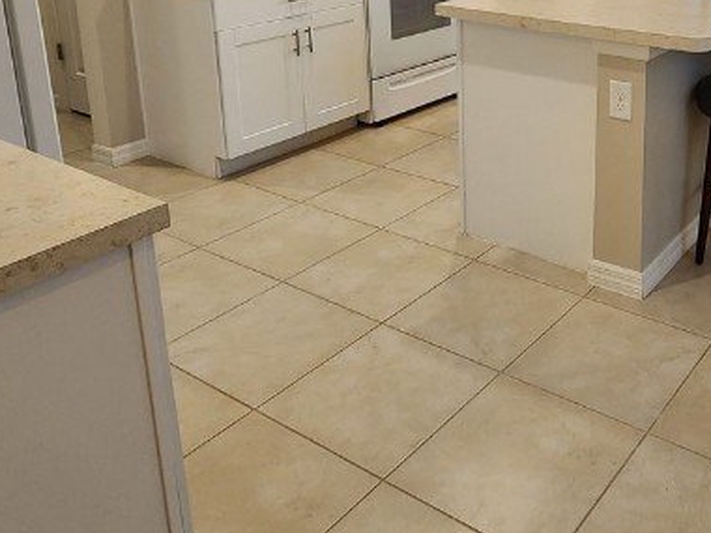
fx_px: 719
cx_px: 588
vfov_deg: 37.7
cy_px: 41
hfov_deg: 49.0
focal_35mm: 35
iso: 200
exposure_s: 1/60
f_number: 2.2
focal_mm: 2.2
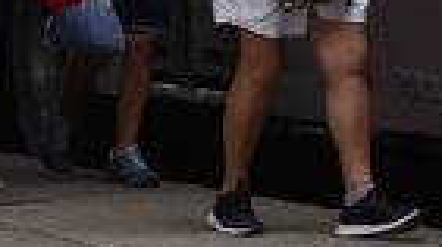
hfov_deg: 4.3
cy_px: -310
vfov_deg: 2.4
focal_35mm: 500
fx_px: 5854
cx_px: 752
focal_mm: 85
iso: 400
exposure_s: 1/320
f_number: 13
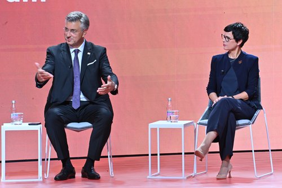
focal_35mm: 340
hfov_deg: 6.1
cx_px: 141
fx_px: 2662
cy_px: 94
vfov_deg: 4.0
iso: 2500
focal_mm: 340
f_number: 13
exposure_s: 1/60
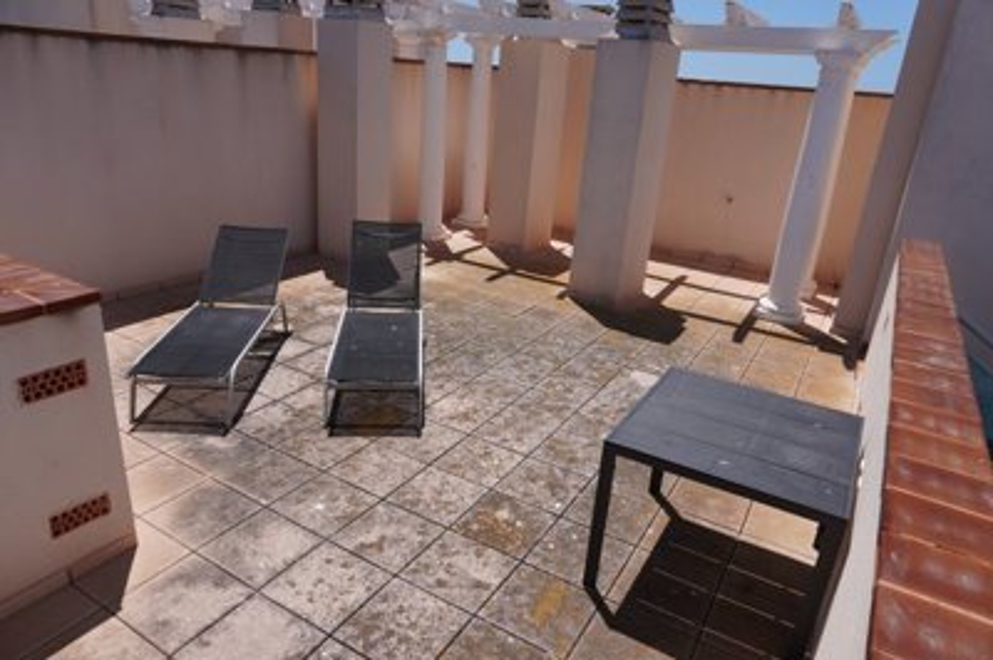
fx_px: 661
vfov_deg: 53.1
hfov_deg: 73.8
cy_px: 330
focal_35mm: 24
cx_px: 496
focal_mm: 16
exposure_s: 1/1250
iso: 100
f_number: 4.5
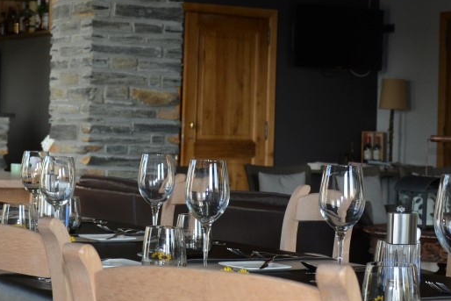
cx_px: 117
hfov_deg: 19.5
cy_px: 111
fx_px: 1303
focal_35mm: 104
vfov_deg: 13.2
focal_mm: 22
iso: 220
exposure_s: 1/125
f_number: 3.8
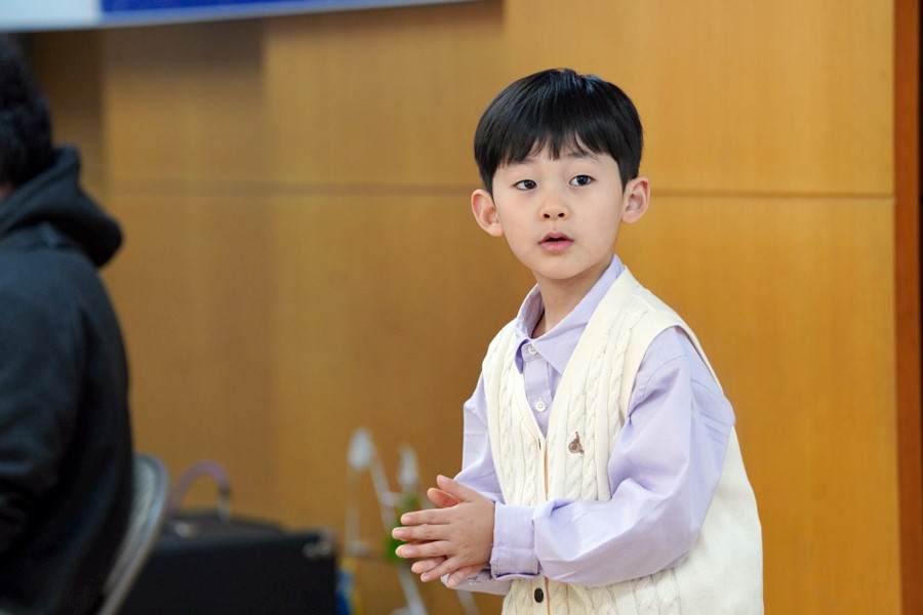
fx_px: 4974
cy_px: 308
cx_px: 462
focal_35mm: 194
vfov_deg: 7.1
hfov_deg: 10.6
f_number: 4
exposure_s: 1/200
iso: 1600
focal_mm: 194
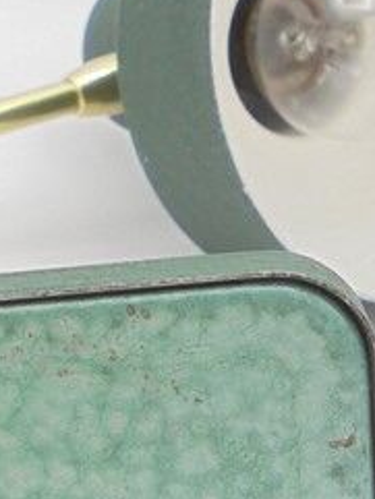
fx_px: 2049
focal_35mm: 142
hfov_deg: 10.4
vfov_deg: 13.8
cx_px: 30
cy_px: 441
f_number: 4.2
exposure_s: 1/125
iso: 100
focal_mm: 6.9
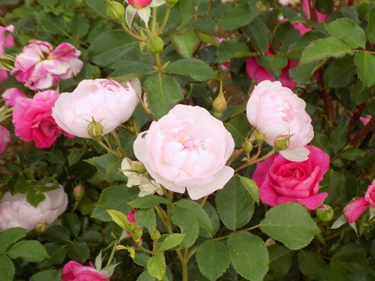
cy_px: 140
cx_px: 188
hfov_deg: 25.0
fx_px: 845
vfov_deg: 18.9
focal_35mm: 78
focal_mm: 13.9
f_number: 4.3
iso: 80
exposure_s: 1/80
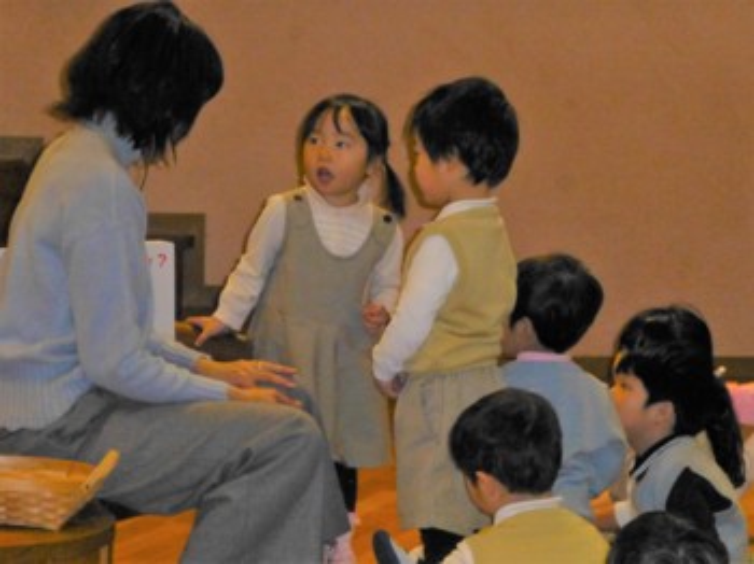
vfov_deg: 8.7
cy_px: 282
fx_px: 3700
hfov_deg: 11.6
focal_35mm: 170
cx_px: 377
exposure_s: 1/60
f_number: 5.4
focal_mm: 27.6
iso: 1000
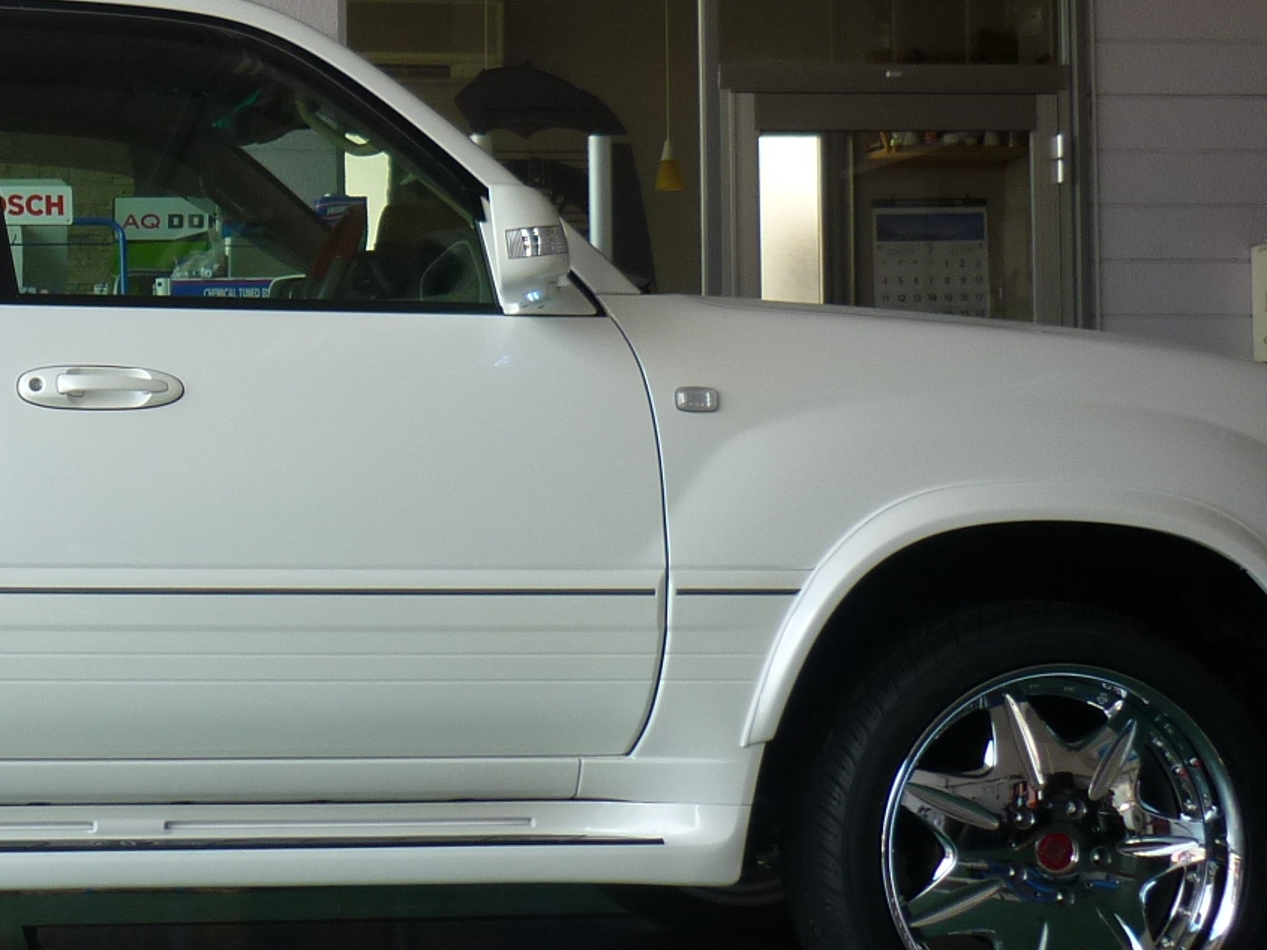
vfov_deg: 18.4
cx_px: 16
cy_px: 286
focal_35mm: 80
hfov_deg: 23.4
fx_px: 2929
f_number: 2.8
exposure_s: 1/125
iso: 80
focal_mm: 5.5
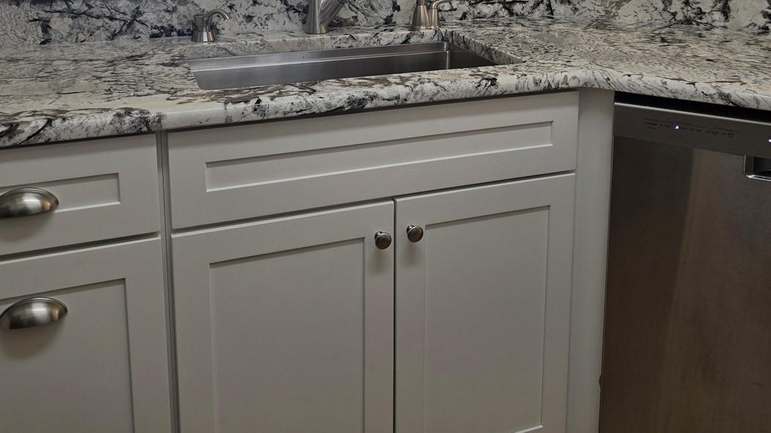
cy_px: 30
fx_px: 777
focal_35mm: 38
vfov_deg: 29.7
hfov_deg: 52.6
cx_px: 439
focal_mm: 6.3
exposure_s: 1/120
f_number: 1.7
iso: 40
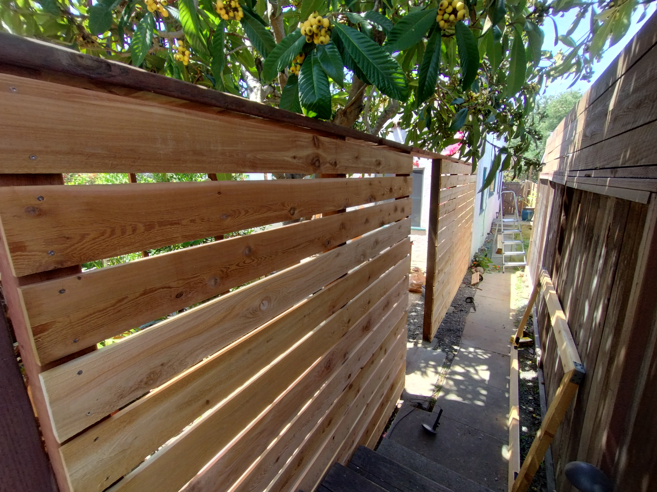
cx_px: 328
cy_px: 246
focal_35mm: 16
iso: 104
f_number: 2.2
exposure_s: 1/120
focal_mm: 1.66
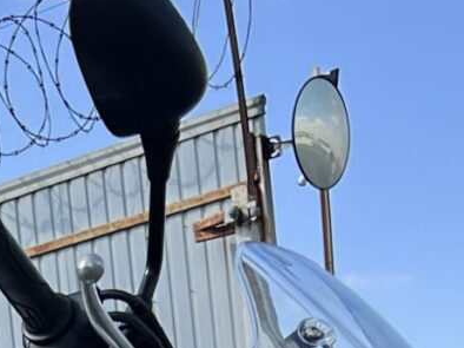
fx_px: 2264
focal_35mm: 169
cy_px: 940
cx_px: -101
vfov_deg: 7.9
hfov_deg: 11.5
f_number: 1.5
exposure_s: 1/1575
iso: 50
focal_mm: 5.7
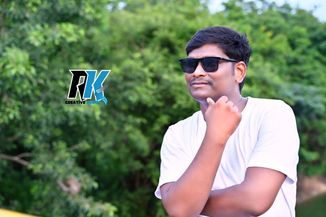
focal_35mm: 59
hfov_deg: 33.9
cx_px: 164
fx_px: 534
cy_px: 108
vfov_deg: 23.0
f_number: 4
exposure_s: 1/160
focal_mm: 58
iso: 400
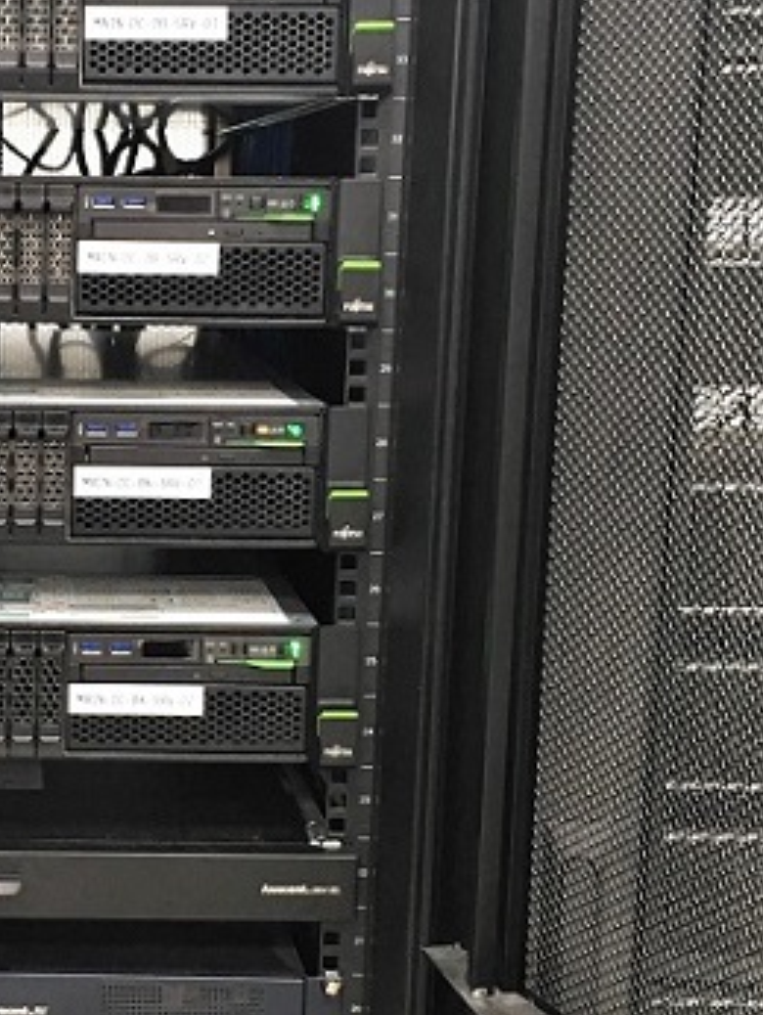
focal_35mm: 73
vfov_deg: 26.6
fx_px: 2143
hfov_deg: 19.6
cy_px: 607
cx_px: 3
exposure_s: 1/33
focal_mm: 4.15
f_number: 2.2
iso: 100
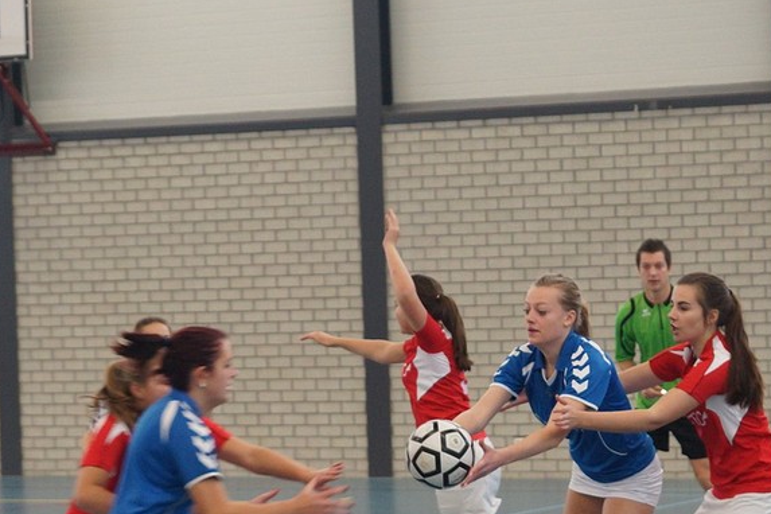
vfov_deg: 10.2
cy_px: 402
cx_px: 615
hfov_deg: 15.2
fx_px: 2870
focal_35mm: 134
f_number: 3.2
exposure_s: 1/200
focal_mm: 50
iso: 1000
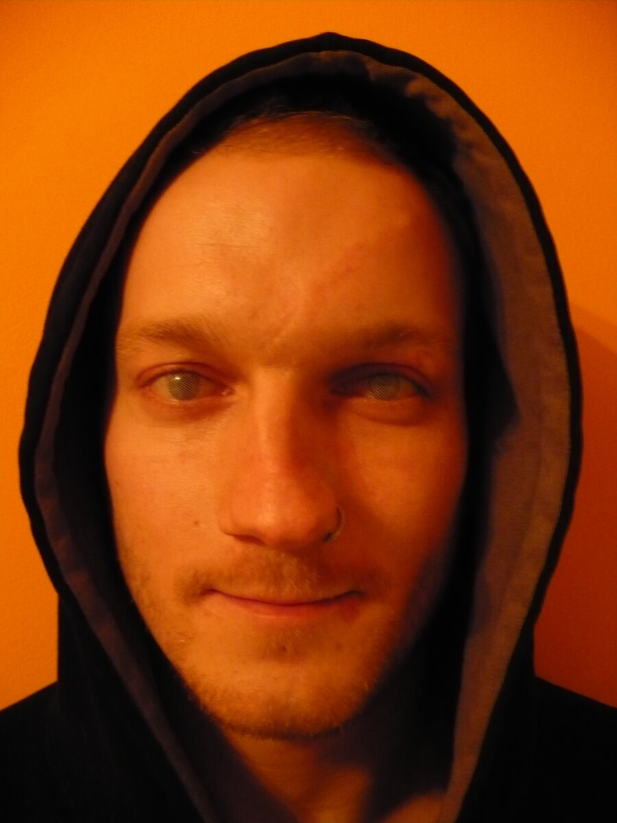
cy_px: 412
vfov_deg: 50.1
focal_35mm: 37
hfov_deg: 38.7
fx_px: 879
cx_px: 308
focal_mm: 6.1
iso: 400
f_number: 2.8
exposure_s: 1/5
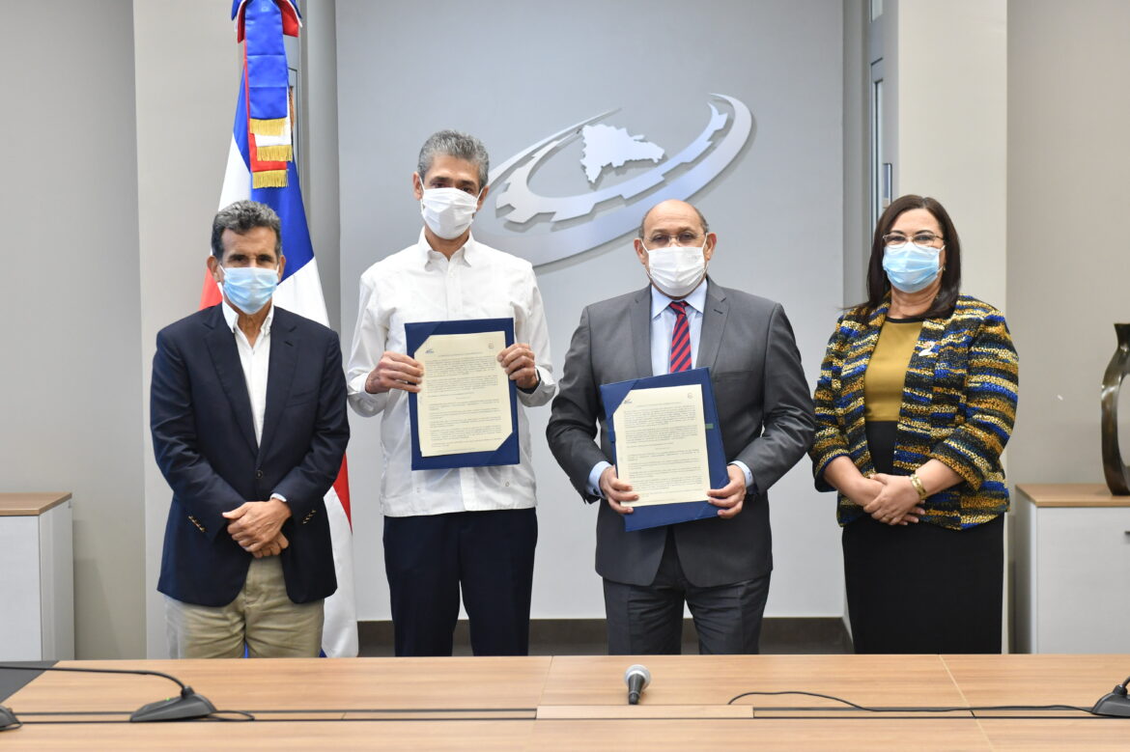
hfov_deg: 22.6
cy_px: 376
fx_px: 2824
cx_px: 565
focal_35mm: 90
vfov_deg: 15.2
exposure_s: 1/100
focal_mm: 60
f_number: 4
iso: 1250
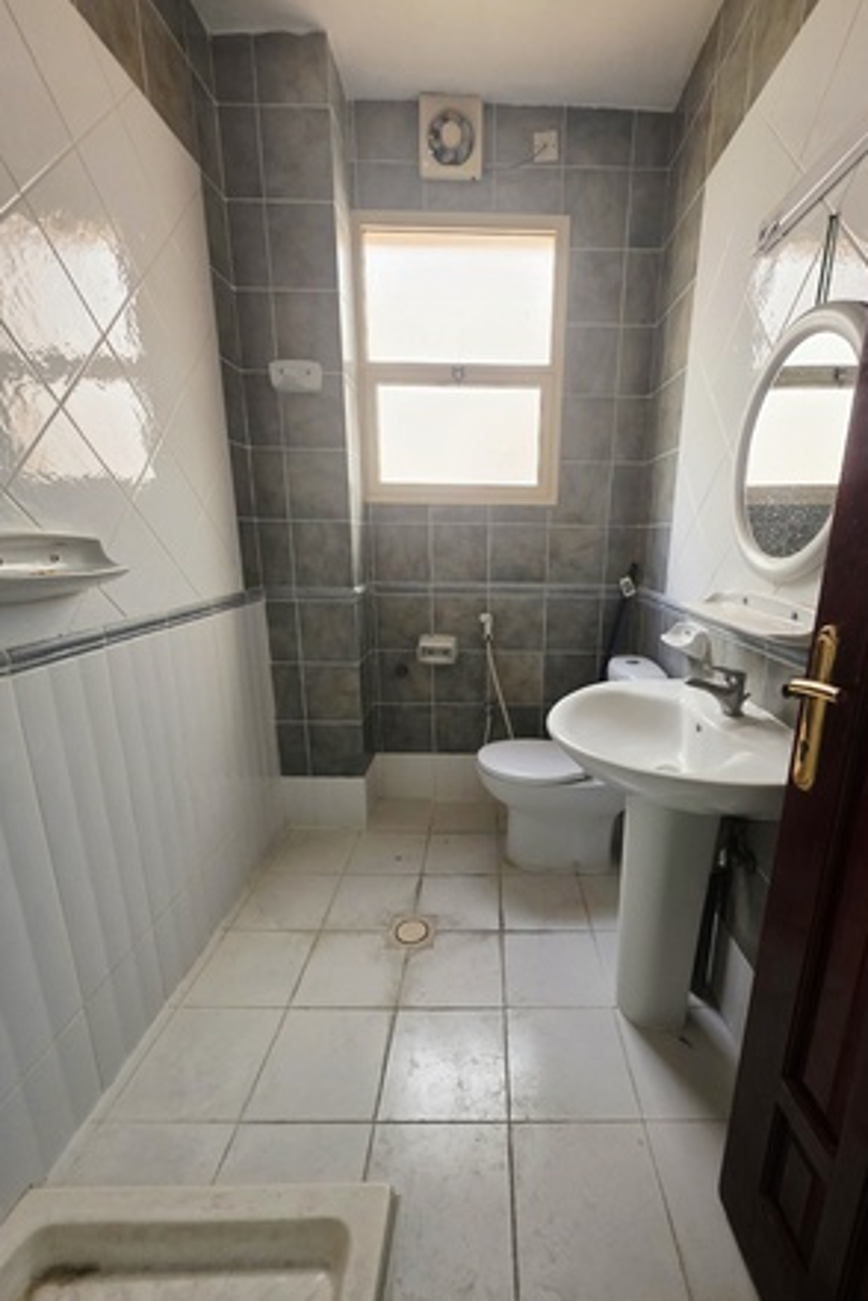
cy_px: 671
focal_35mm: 14
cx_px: 486
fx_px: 506
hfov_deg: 80.9
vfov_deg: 104.2
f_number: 1.9
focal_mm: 2.2
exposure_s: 1/50.3
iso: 250
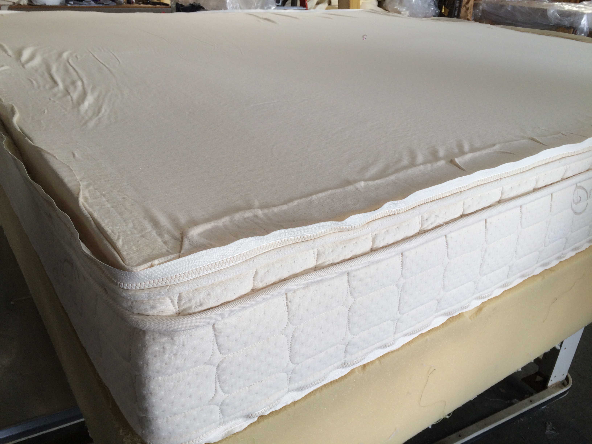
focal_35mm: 29
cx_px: 296
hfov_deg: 61.7
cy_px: 222
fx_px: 496
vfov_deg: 48.2
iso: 40
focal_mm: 4.15
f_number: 2.2
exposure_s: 1/60
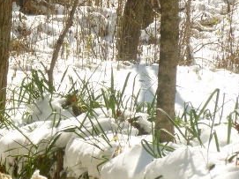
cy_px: 45
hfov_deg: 6.7
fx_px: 2022
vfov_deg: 5.1
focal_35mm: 293
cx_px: -9
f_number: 4.9
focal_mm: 22.1
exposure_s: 1/1000
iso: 200
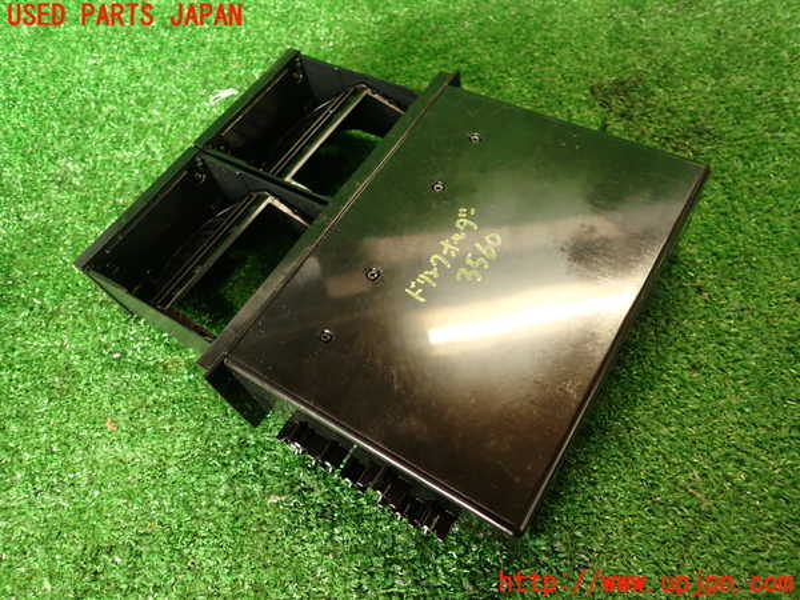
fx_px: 578
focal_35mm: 25
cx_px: 400
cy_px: 300
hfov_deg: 69.4
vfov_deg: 54.9
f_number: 2
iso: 200
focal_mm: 4.5
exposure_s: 1/30
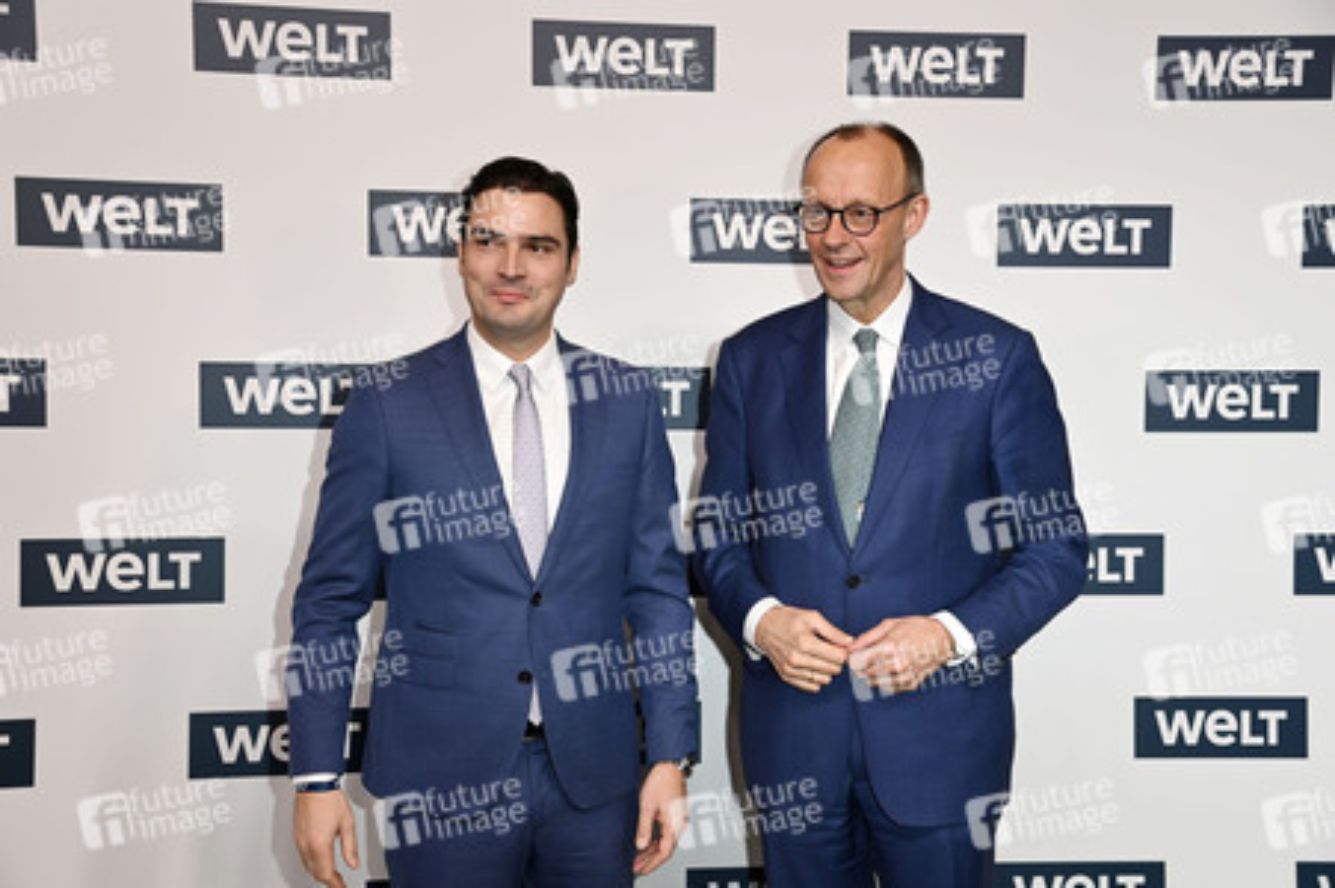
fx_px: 1927
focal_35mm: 52
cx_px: 668
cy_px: 444
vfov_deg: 26.0
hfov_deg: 38.2
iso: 1250
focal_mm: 52
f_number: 5.6
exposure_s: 1/250
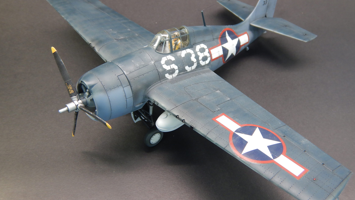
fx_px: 329
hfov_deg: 56.6
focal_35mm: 35
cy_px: 95
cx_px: 181
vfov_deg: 33.7
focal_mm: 5.1
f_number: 2.8
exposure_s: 1/80
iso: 125
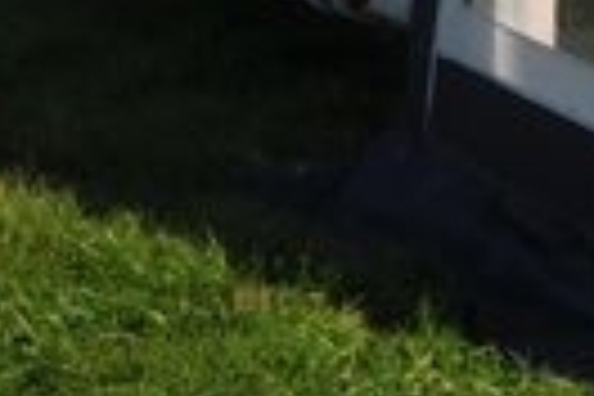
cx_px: 1681
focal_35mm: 256
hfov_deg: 7.3
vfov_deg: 5.3
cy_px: -356
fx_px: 4231
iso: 200
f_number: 11
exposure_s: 1/500
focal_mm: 25
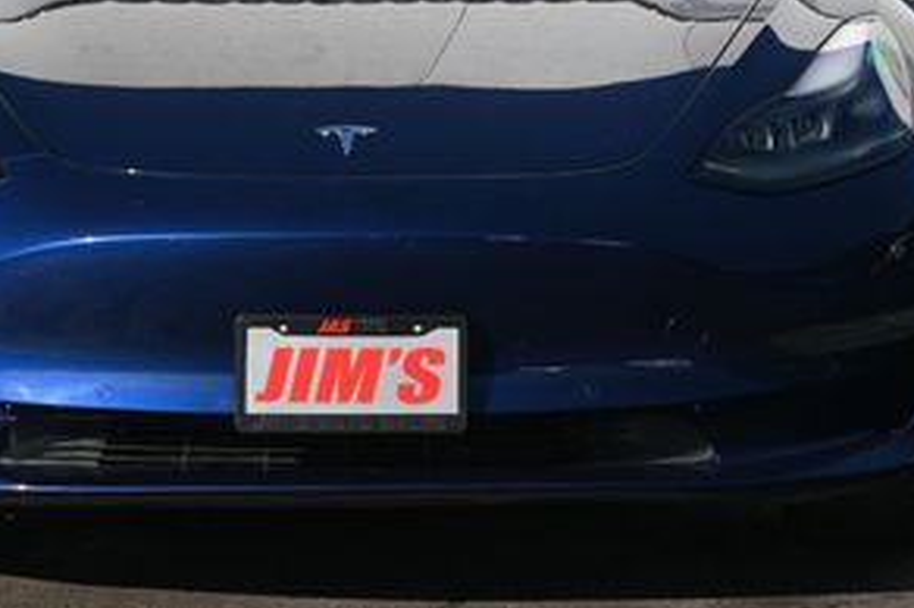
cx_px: 344
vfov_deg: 8.6
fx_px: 4007
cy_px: 44
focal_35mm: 158
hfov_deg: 13.0
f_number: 6
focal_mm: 48
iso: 100
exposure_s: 1/320
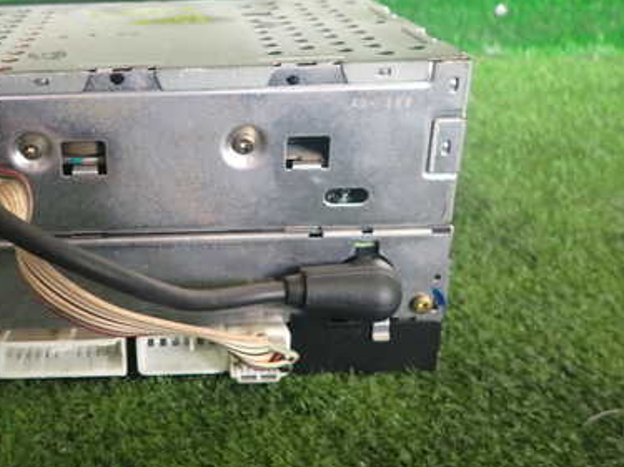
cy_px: 173
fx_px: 721
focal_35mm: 40
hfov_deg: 44.9
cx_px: 141
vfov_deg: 35.7
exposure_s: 1/80
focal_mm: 4.5
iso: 200
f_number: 2
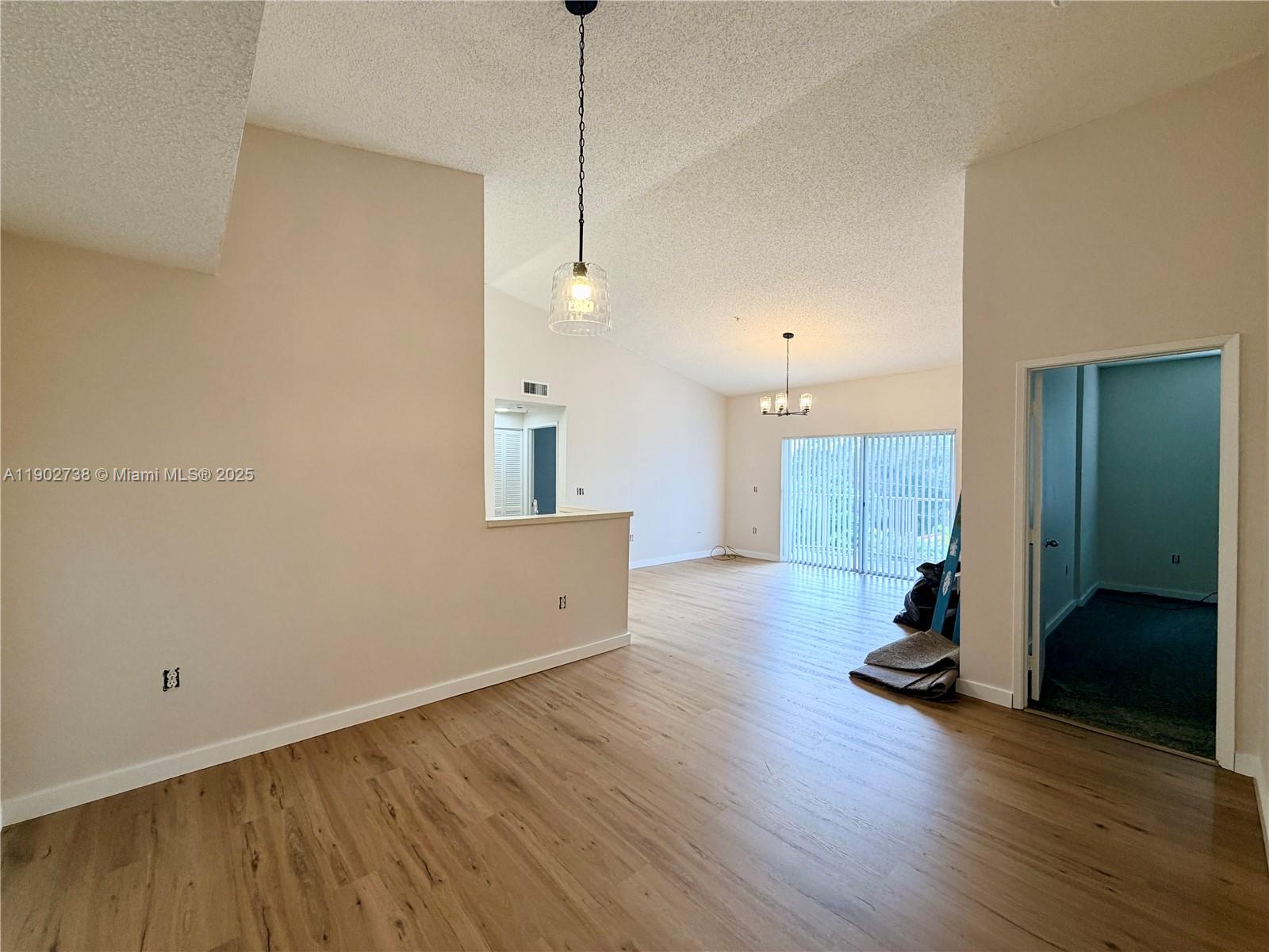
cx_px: 634
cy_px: 476
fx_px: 513
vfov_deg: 85.7
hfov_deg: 102.1
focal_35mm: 14
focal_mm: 2.22
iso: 160
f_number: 2.2
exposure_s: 1/120
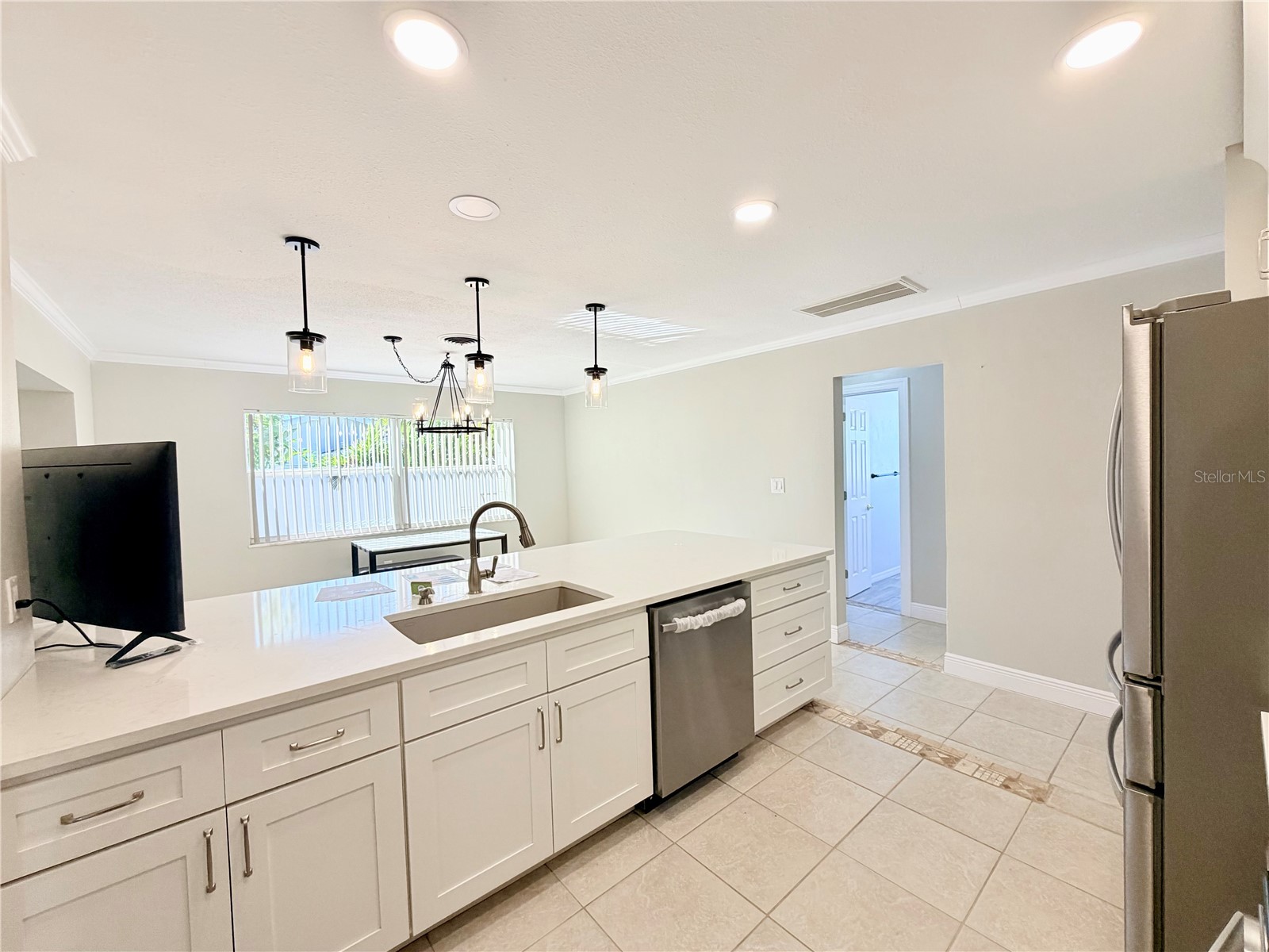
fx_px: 513
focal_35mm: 14
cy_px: 476
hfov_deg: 102.1
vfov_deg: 85.7
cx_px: 634
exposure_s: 1/120
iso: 100
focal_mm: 2.22
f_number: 2.2
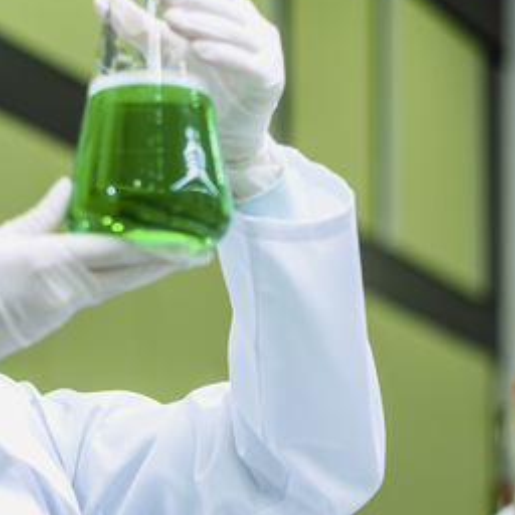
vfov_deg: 11.9
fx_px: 2441
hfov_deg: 12.0
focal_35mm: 145
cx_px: 165
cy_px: 491
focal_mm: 50
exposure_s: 1/250
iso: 160
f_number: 2
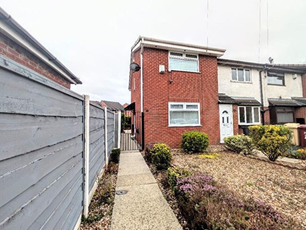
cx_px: 153
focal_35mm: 13
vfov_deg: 89.9
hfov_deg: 106.2
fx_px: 115
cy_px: 113
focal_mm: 2.02
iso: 53
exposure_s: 1/471
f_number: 1.7
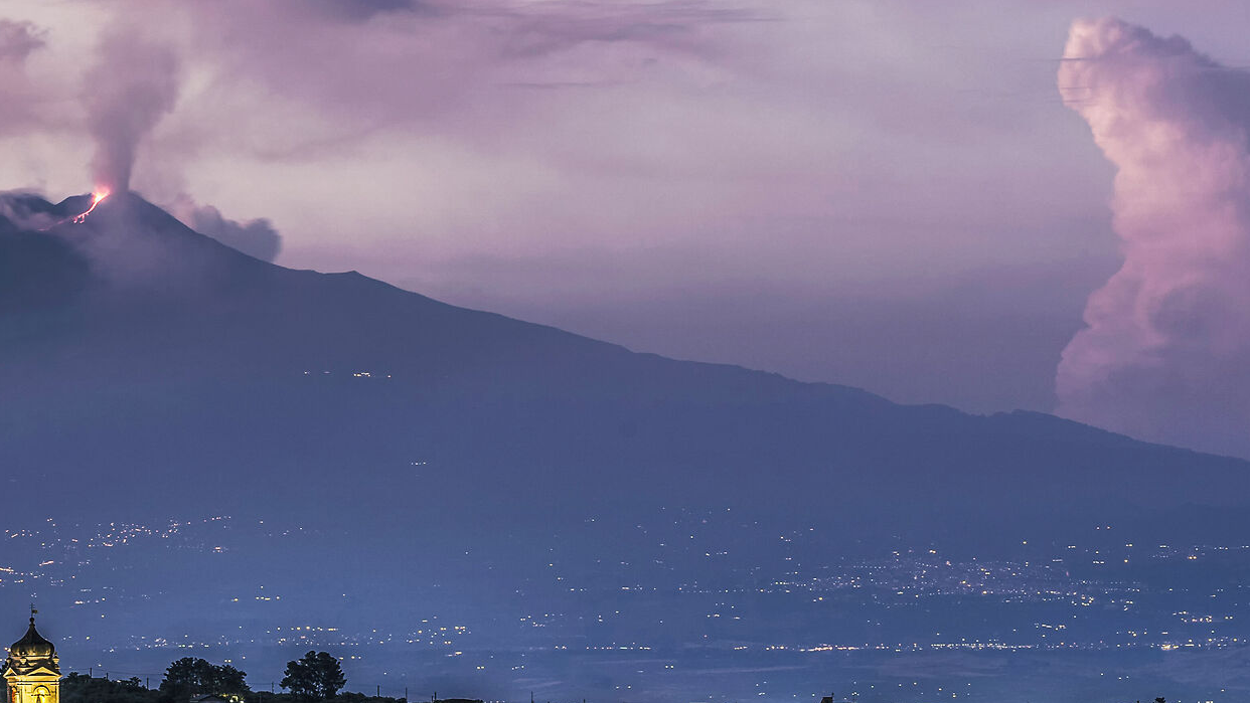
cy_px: 377
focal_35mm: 257
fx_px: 8519
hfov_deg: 8.4
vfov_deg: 4.7
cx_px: 408
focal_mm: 127
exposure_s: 15
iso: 50
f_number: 11
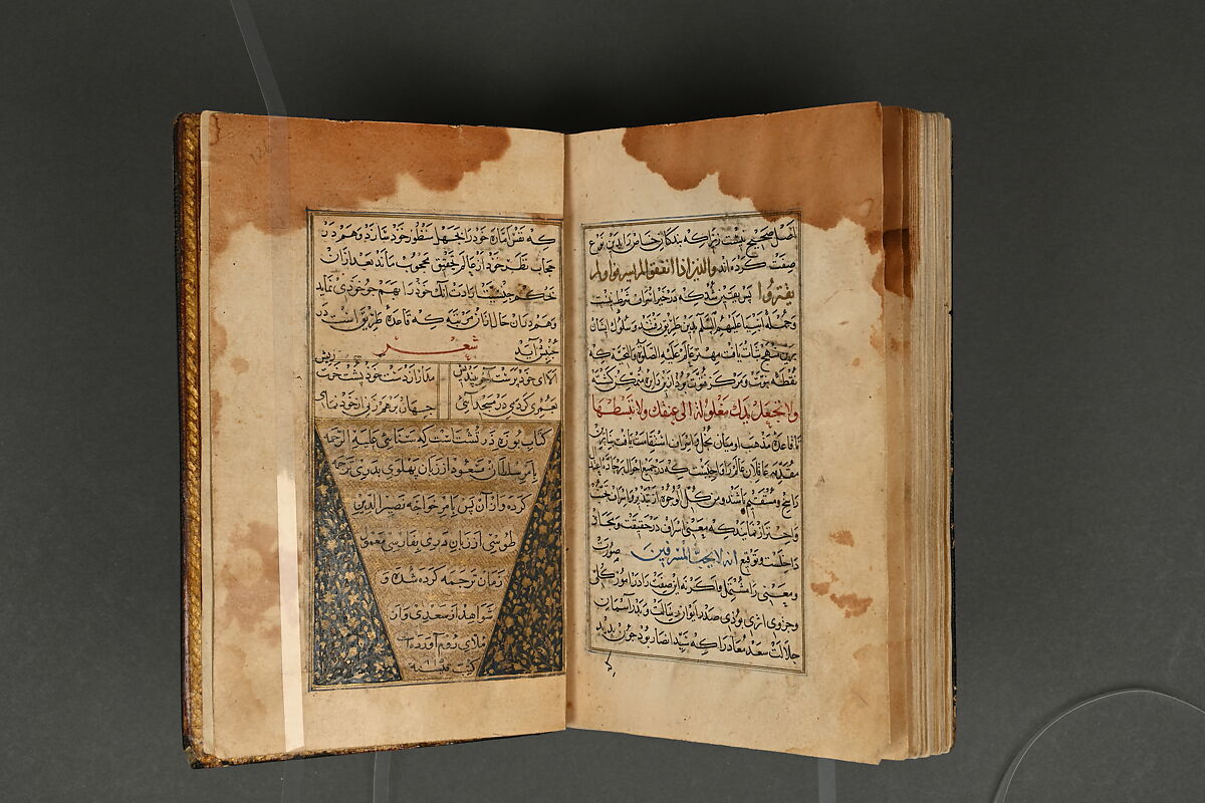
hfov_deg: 35.1
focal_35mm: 57
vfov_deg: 23.8
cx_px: 602
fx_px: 1908
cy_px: 402
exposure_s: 1/30
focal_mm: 57
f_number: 13
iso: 250
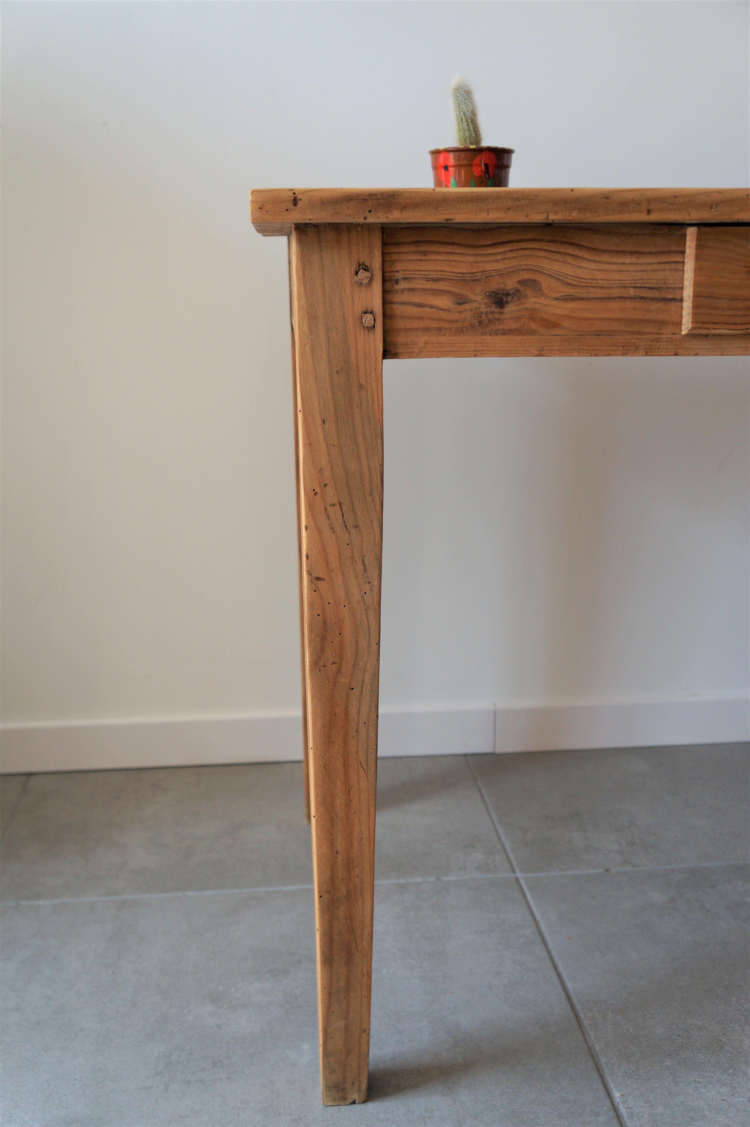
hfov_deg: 36.8
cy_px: 564
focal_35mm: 36
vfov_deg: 53.2
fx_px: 1126
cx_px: 375
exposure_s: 1/160
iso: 400
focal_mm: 24
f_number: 4
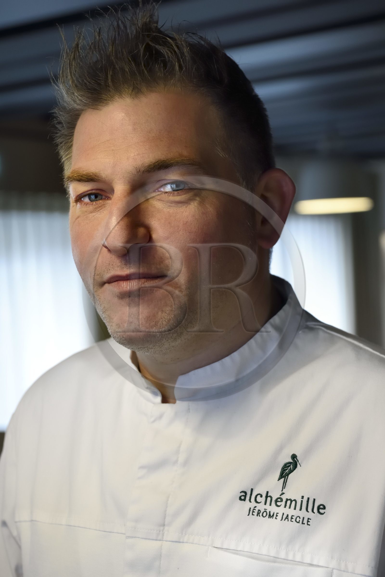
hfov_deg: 20.9
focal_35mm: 65
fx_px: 1043
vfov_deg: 31.0
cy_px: 288
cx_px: 192
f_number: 5.6
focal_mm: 65
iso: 800
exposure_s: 1/40
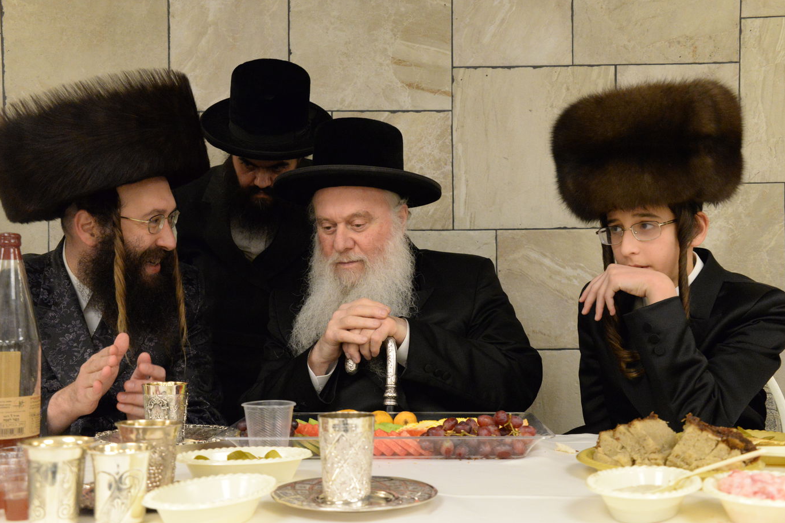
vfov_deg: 31.2
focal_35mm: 43
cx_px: 390
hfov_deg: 45.4
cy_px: 265
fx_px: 938
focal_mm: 42
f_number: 7.1
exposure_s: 1/200
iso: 6400
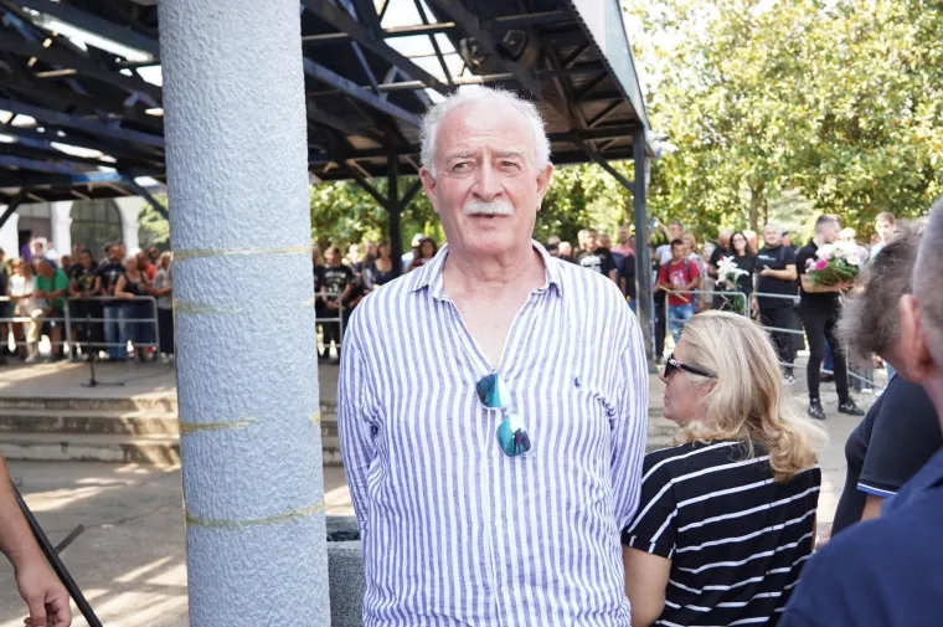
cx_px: 472
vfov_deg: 36.8
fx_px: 942
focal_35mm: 36
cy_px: 314
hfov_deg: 53.2
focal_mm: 24
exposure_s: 1/1250
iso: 1600
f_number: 4
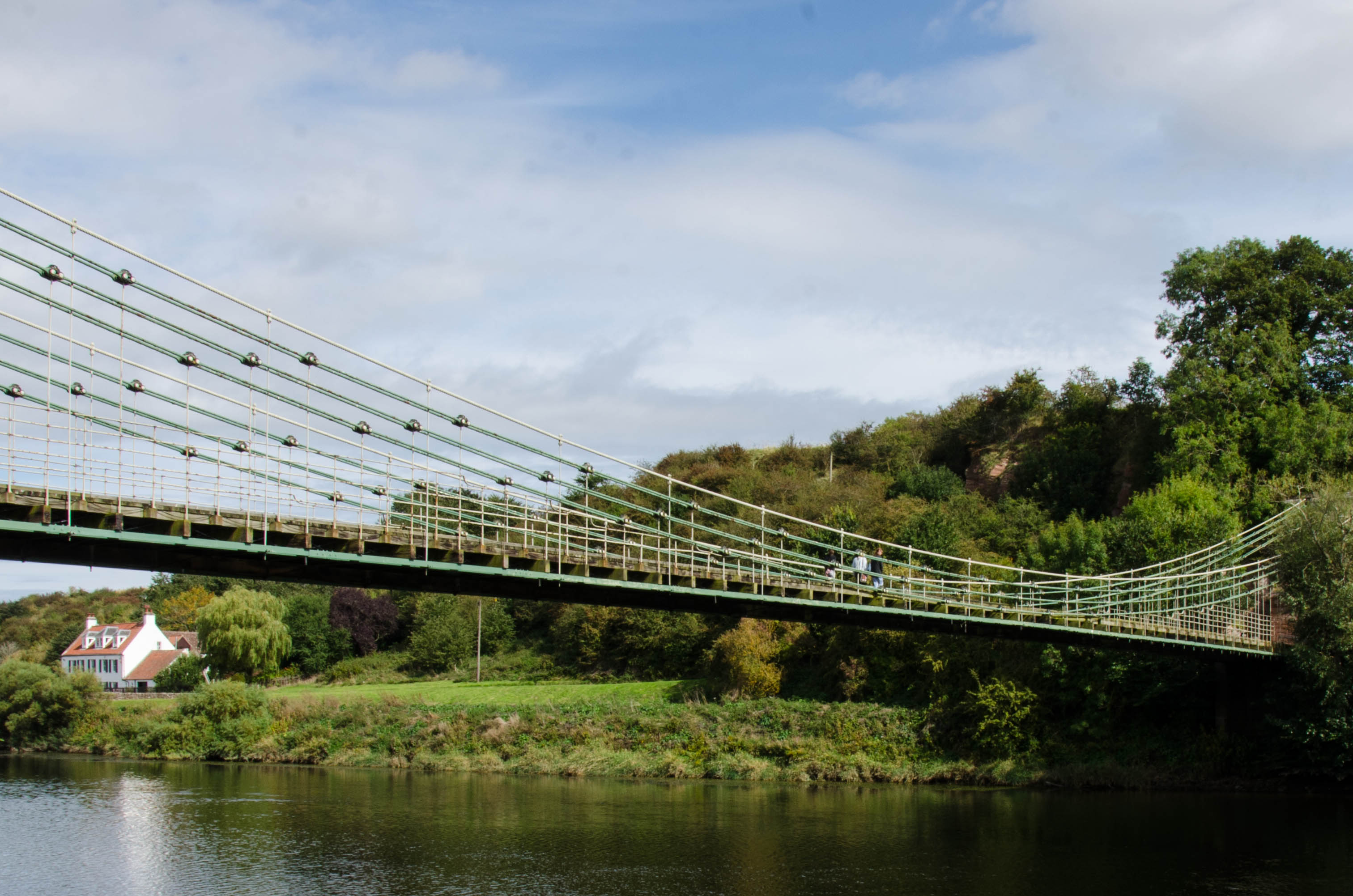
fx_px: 1650
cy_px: 691
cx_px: 794
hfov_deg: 44.4
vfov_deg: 29.8
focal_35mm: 44
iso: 125
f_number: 16
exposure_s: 1/60
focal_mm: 18
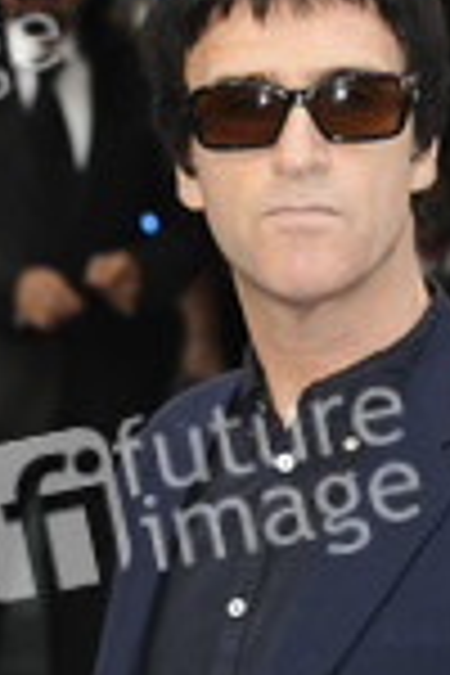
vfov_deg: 6.0
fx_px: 6468
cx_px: 322
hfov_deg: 4.0
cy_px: 720
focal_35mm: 345
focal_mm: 86
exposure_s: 1/160
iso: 320
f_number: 5.6
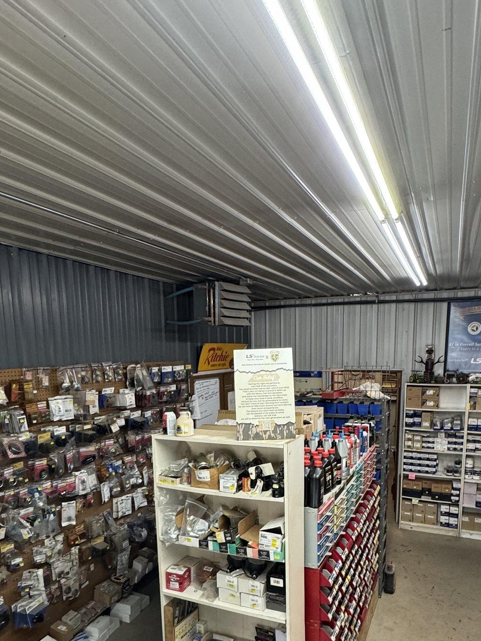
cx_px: 272
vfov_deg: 69.7
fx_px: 445
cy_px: 423
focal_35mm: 24
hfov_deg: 56.6
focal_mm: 2.22
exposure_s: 1/120
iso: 250
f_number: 2.2
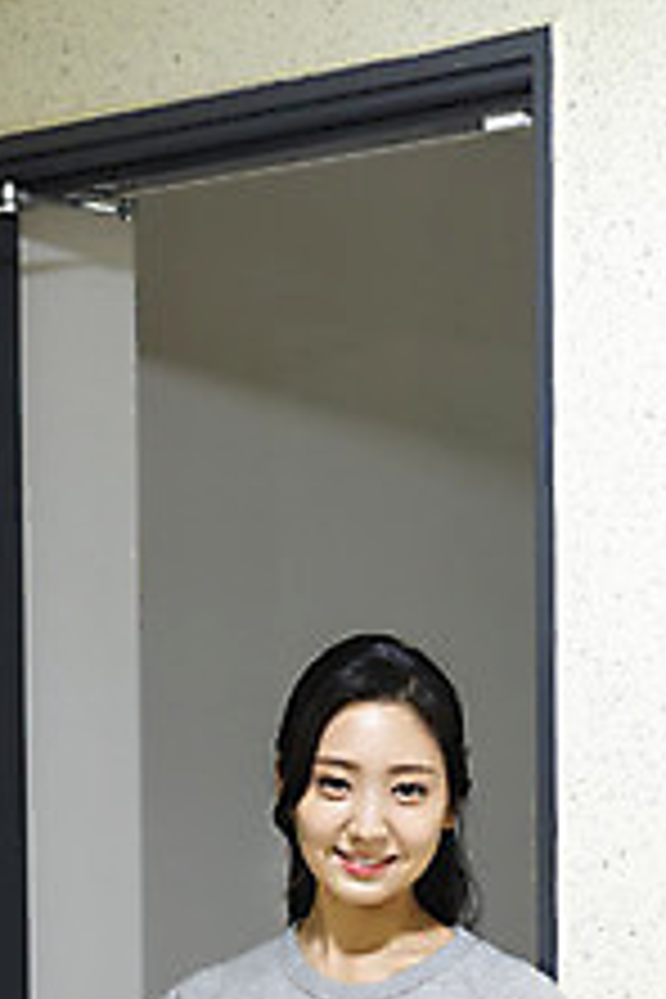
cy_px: 882
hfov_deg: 10.9
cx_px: 263
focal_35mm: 126
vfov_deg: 16.1
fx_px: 3496
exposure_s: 1/125
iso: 800
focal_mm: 70
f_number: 2.8
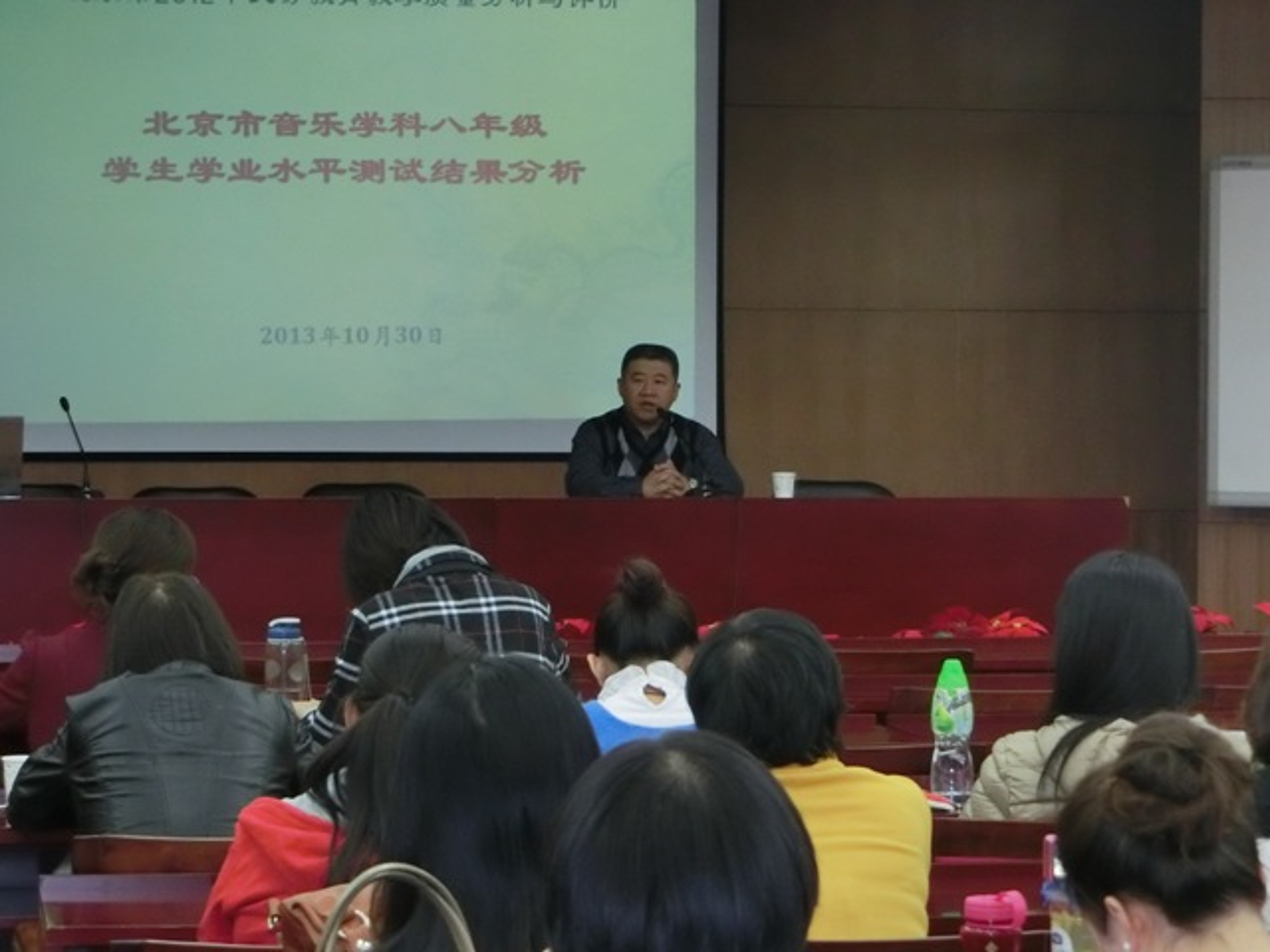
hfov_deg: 15.9
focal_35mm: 124
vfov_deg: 12.0
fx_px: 4549
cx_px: 635
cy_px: 476
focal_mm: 22.1
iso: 640
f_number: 5.7
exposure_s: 1/25
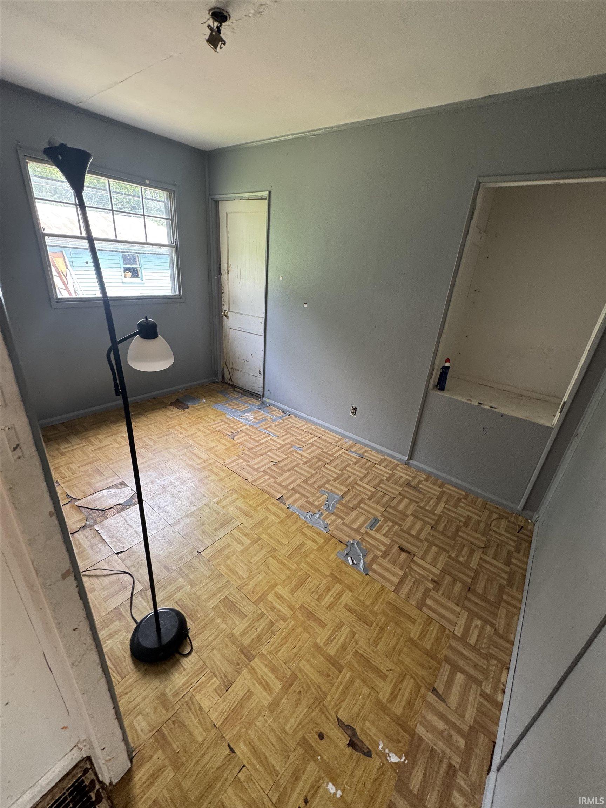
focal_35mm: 14
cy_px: 404
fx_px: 327
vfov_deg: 102.1
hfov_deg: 85.7
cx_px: 303
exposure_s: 1/99
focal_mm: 2.22
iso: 160
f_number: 2.2
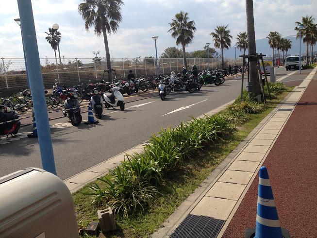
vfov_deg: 40.7
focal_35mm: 35
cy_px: 119
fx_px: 321
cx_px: 158
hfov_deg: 52.6
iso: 50
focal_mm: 4.28
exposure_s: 1/2513
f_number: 2.4
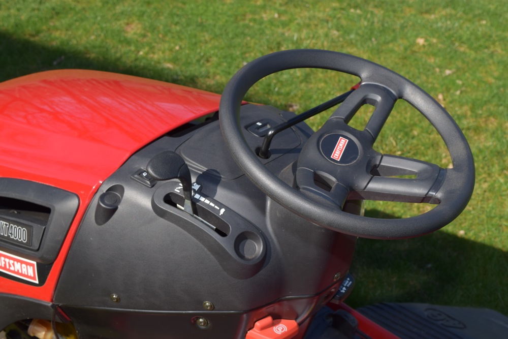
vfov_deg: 25.1
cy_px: 170
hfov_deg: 36.9
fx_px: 762
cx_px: 254
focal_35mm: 54
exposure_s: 1/200
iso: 100
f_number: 9
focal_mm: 36
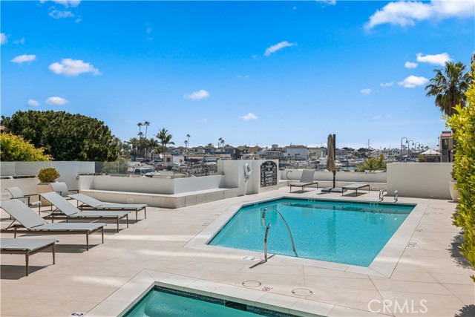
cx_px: 238
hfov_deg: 67.4
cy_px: 158
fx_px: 356
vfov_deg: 48.0
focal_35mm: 27
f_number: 8
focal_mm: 27
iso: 100
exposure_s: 1/640
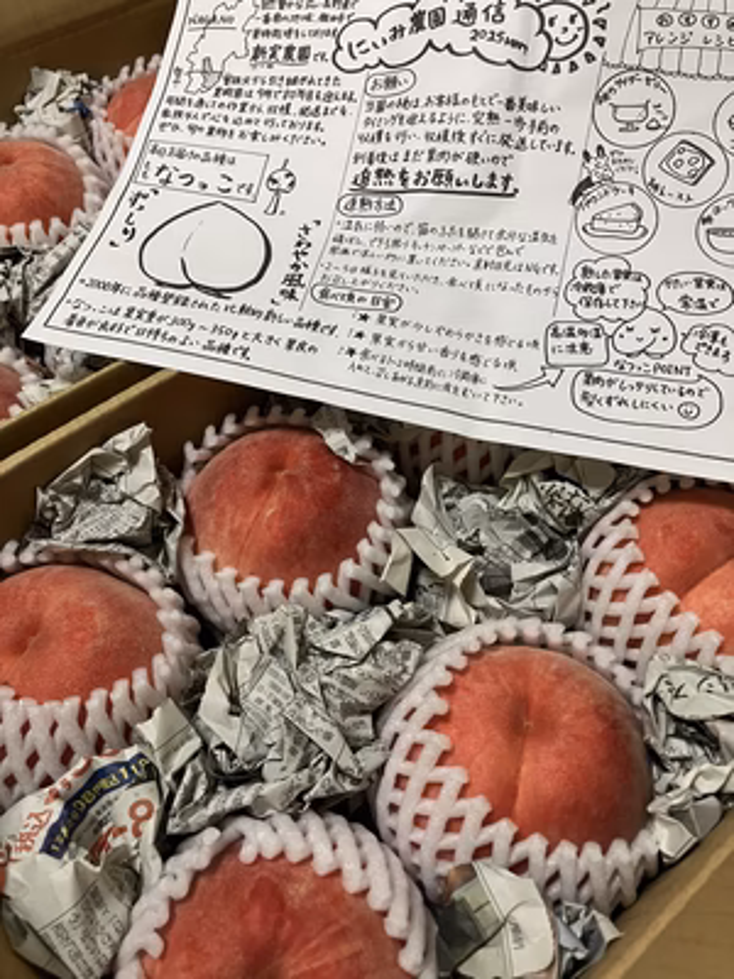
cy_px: 490
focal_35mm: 28
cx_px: 367
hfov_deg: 49.7
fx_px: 792
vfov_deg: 63.4
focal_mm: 3.99
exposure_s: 1/39
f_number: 1.8
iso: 320
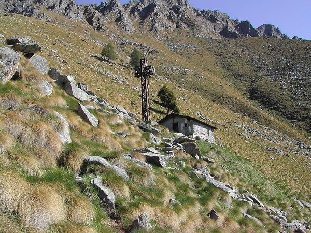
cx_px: 156
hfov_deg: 49.0
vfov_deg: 37.7
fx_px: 341
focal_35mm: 38
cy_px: 116
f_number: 7.6
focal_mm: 8
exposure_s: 1/168
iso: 100
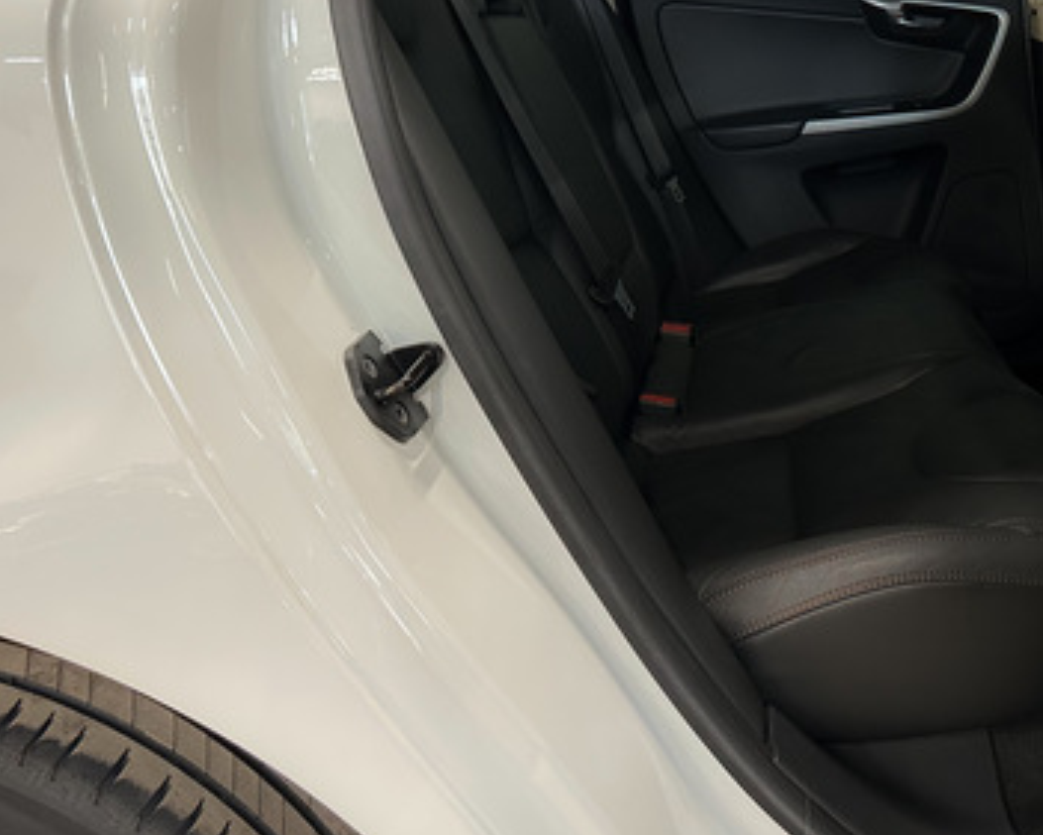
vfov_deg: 36.7
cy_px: 235
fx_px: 1235
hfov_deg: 45.1
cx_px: 698
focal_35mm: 40
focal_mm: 6.86
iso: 320
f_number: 1.8
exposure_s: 1/50
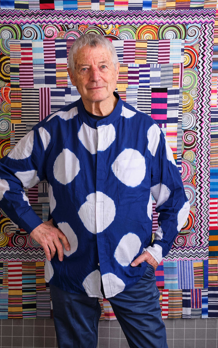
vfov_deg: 33.5
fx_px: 580
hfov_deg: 21.3
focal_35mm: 61
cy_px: 157
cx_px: 92
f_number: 5.6
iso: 640
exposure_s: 1/125
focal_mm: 31.1
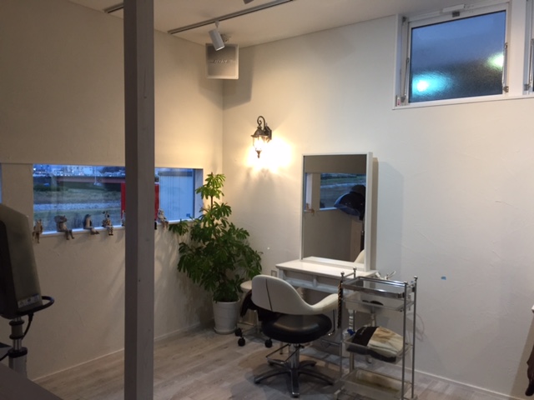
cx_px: 267
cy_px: 200
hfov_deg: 61.7
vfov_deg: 48.2
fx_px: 447
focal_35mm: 29
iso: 100
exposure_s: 1/30
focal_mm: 4.15
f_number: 2.2
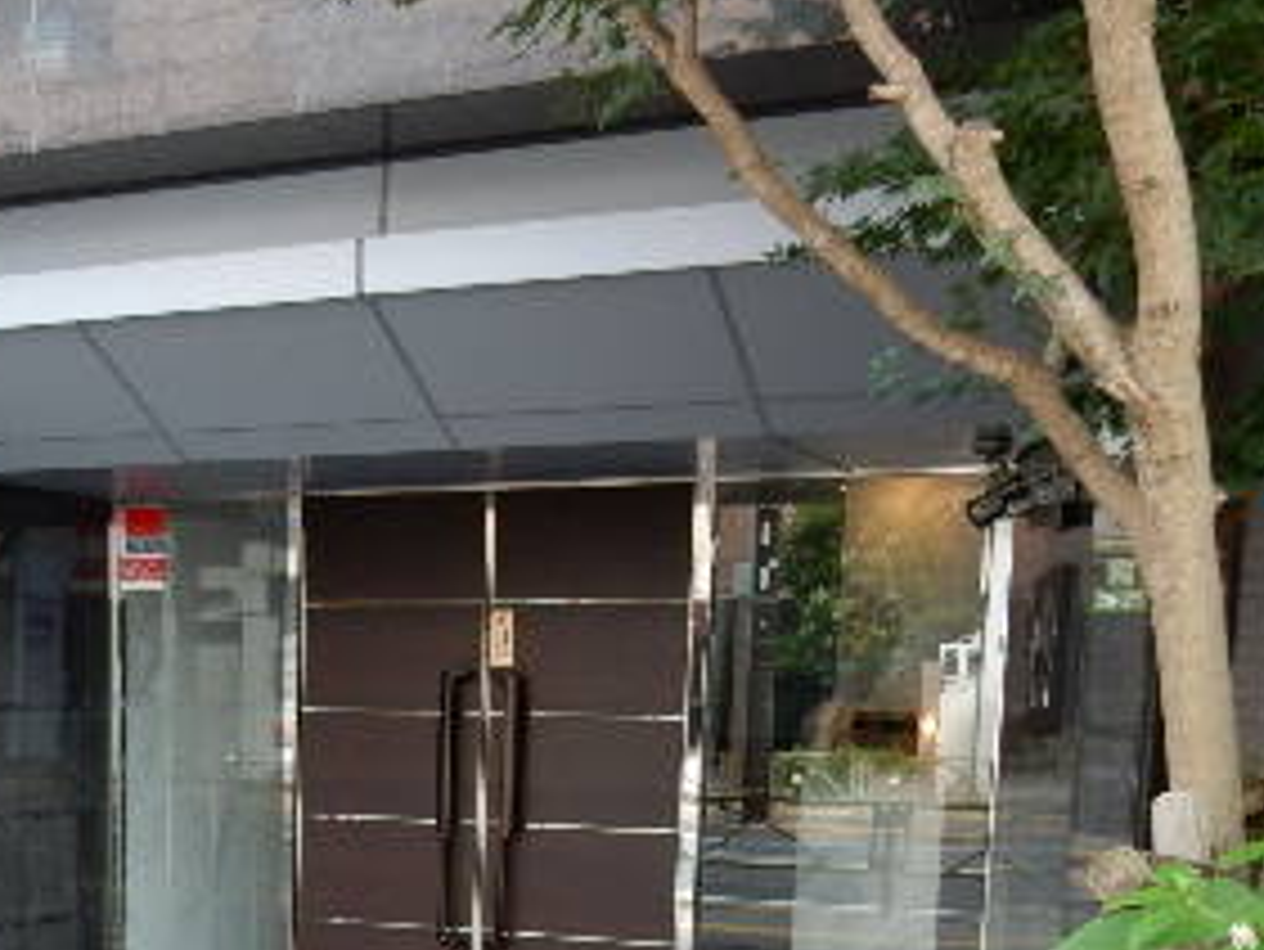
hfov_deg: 32.3
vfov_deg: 24.3
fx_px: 2082
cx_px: 148
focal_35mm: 57
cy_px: 995
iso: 125
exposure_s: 1/40
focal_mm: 4.5
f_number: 3.7
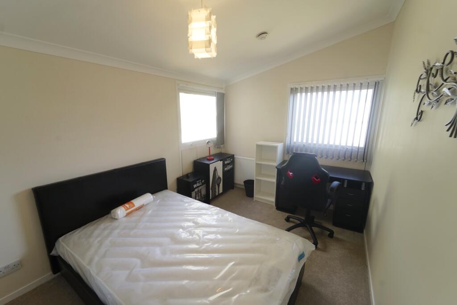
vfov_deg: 81.3
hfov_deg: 104.2
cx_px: 228
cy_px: 152
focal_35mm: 14
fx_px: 178
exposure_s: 1/30
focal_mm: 14
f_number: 6.3
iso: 500
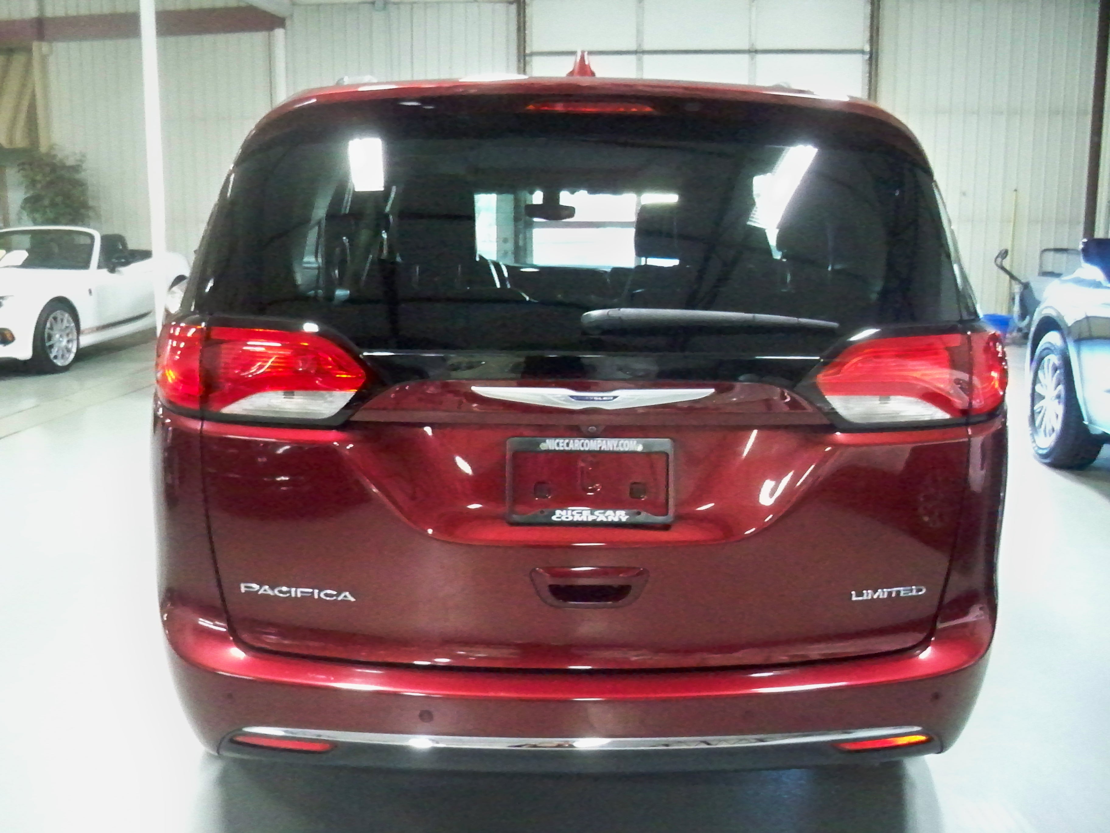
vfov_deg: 40.7
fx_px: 1122
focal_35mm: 35
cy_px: 416
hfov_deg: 52.6
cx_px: 555
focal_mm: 6.3
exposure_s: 1/60
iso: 3200
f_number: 3.1
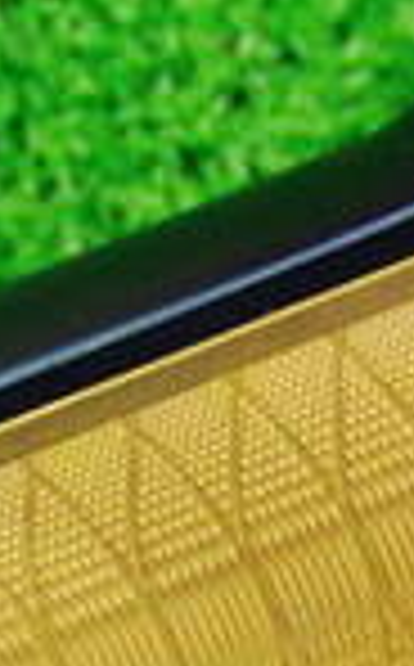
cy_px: 490
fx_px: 3081
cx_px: 342
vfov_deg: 12.3
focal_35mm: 170
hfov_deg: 7.7
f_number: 3.6
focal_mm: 6.42
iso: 400
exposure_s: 1/15
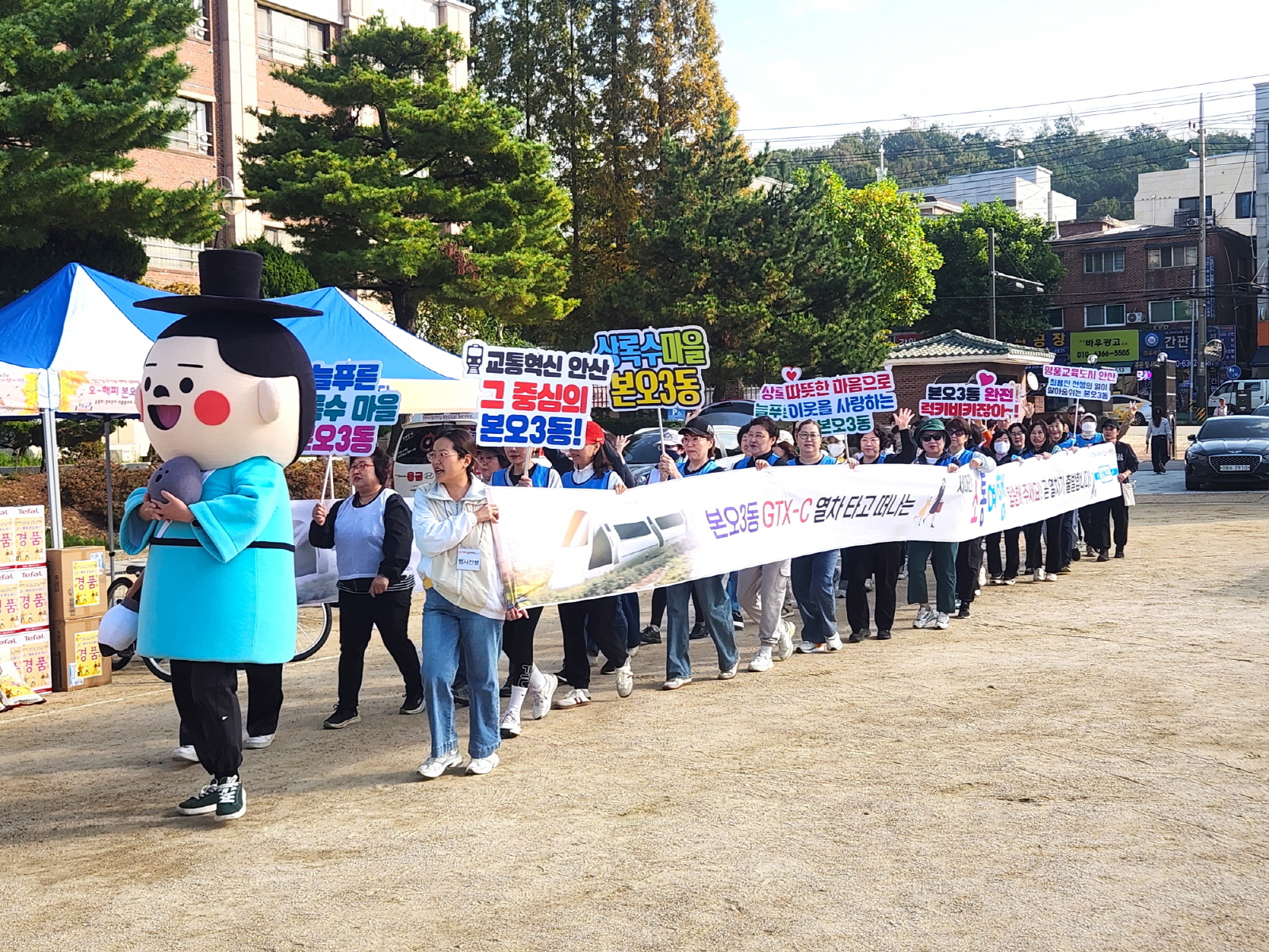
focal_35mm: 23
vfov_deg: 58.9
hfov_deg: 73.9
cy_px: 476
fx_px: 843
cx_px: 634
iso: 20
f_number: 1.8
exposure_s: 1/1293
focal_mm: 5.4
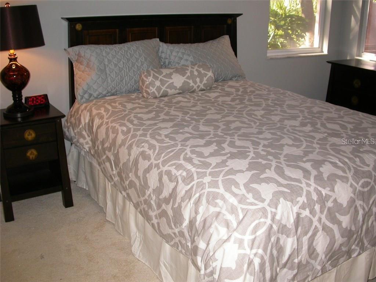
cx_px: 188
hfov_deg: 49.0
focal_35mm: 38
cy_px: 141
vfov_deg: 37.7
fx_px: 413
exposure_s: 1/60
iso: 100
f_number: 2.6
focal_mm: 7.85
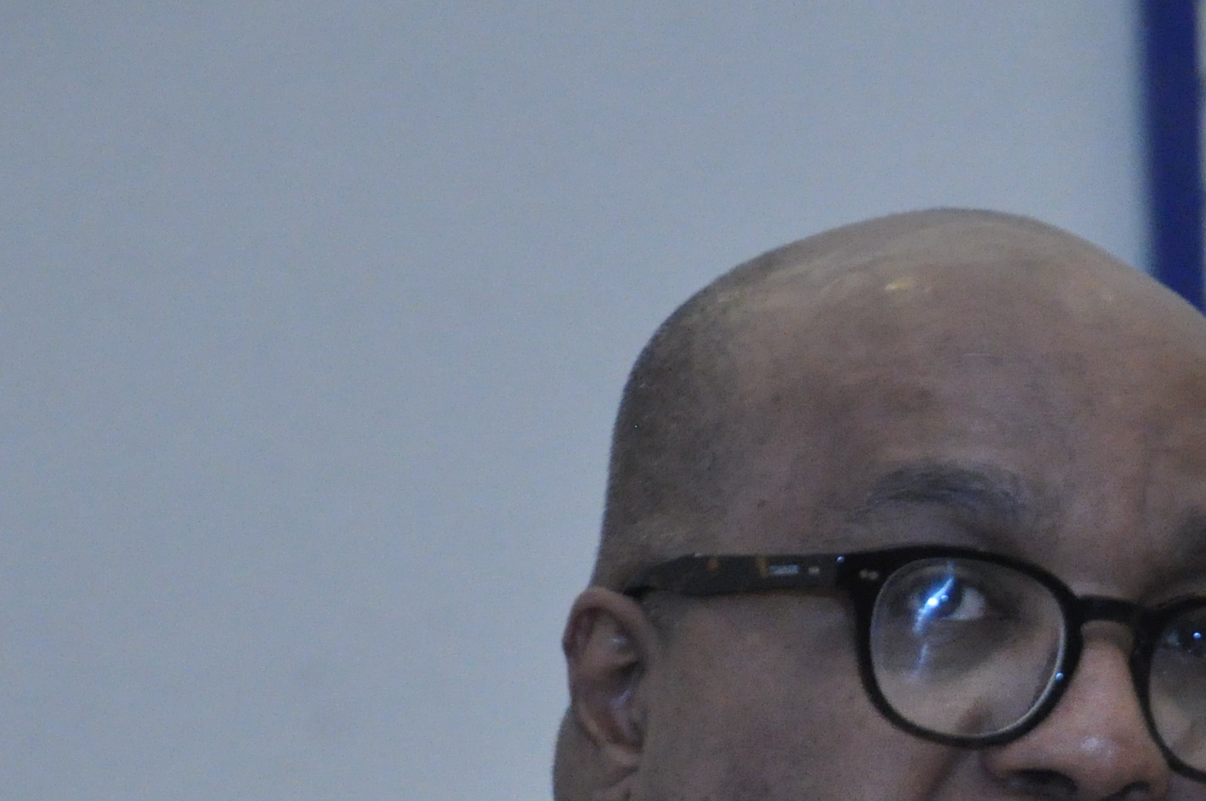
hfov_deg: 5.1
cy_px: 978
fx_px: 13562
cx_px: 1107
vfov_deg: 3.4
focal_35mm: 405
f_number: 5.6
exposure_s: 1/160
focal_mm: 105
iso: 2500
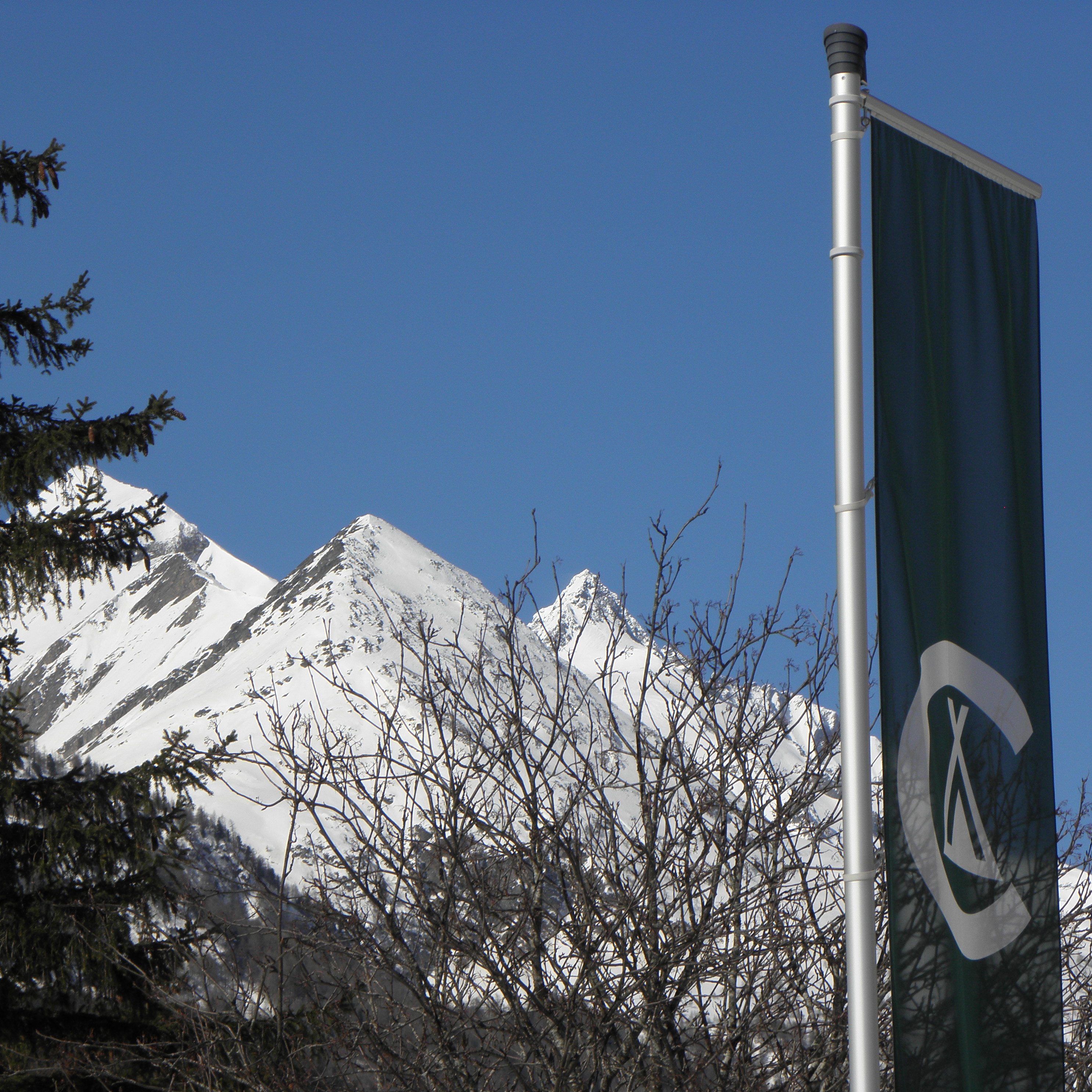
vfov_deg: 9.2
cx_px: 494
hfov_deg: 9.2
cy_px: 546
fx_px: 6781
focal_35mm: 190
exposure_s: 1/800
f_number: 5.6
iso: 64
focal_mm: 28.82
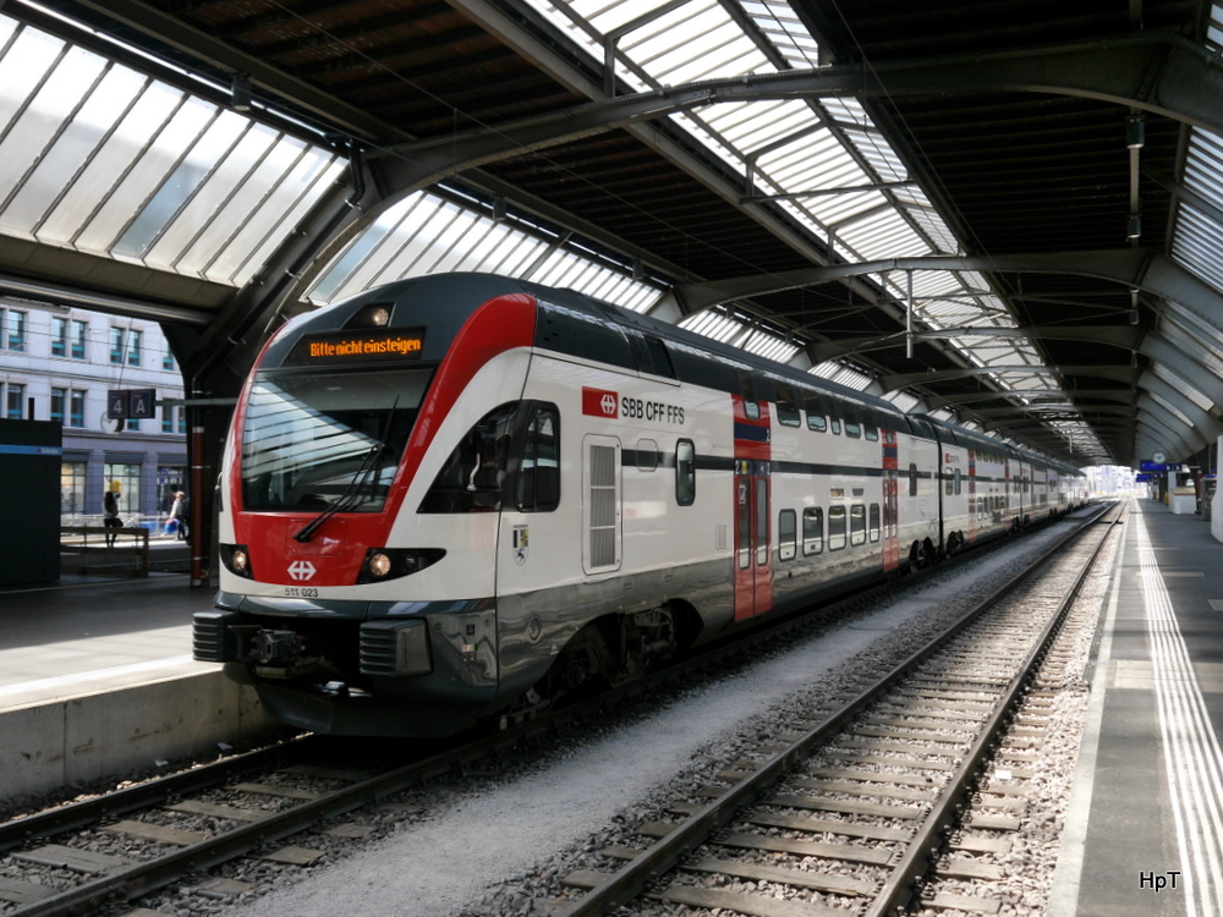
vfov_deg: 44.2
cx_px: 612
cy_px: 458
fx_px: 1131
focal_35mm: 32
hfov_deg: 56.8
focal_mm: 16
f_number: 5
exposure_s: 1/160
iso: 160
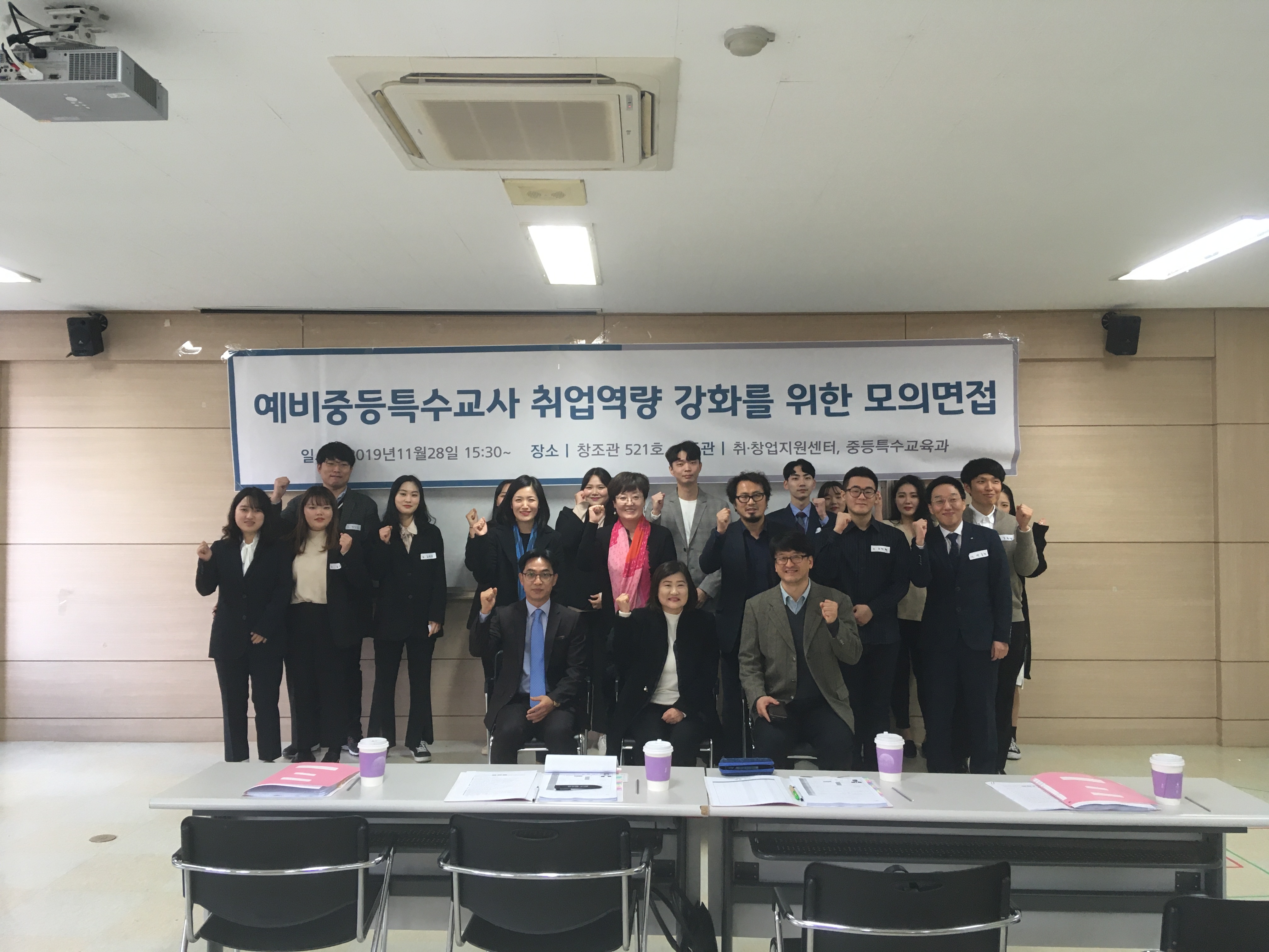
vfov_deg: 48.2
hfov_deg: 61.7
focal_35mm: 29
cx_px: 634
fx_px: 1063
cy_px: 476
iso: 64
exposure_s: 1/30
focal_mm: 4.15
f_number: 2.2
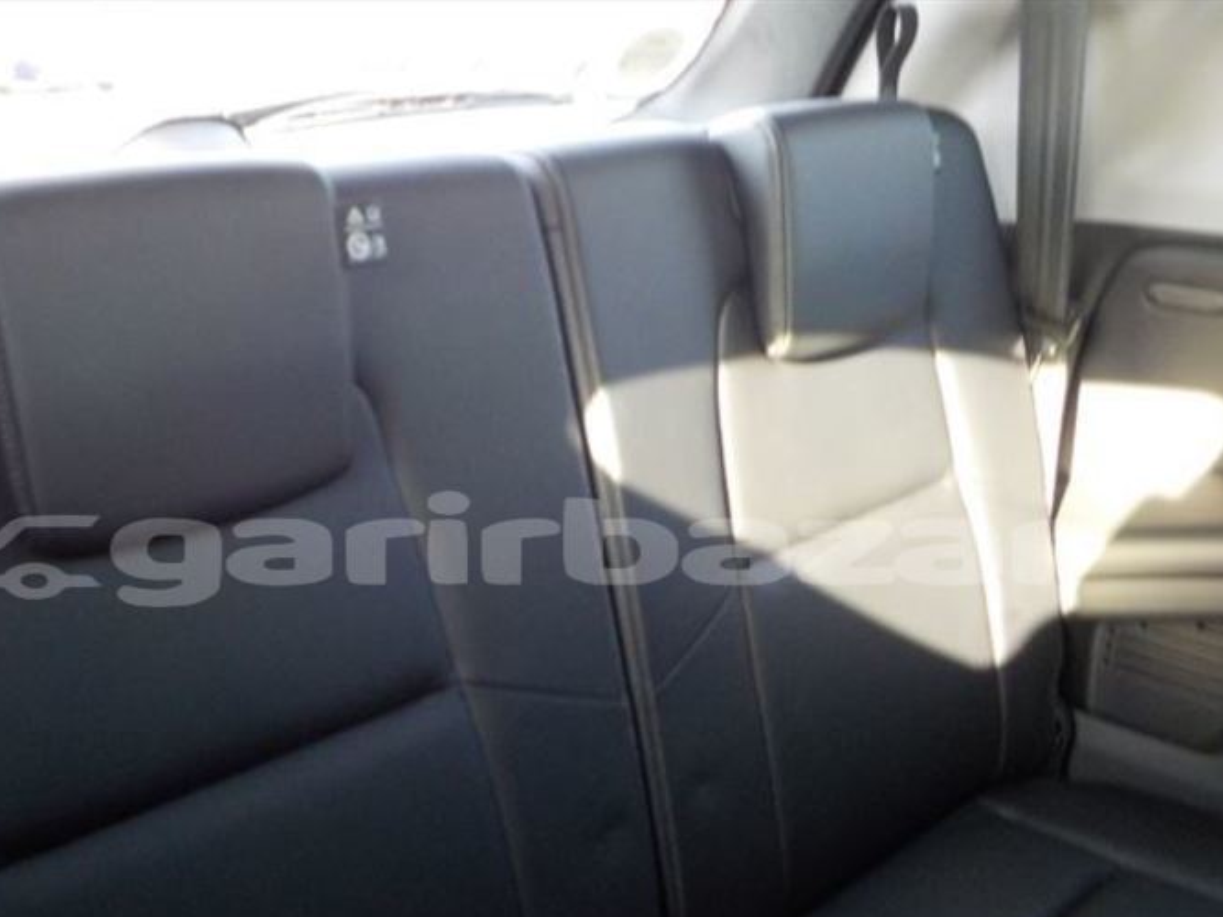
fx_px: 1272
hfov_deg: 51.2
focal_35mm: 36
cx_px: 519
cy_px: 548
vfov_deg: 39.5
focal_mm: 4.1
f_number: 3.3
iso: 400
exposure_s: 1/15
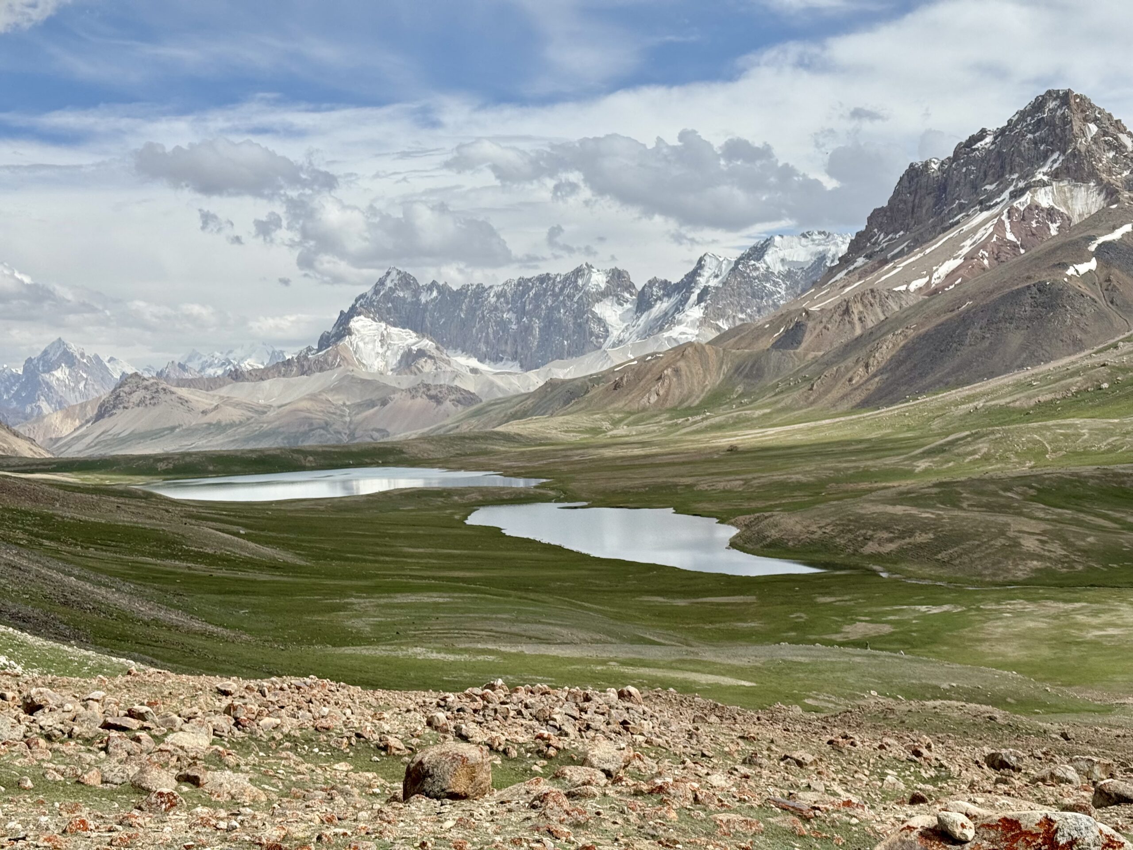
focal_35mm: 48
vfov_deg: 30.3
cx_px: 566
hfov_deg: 39.7
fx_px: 1571
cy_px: 425
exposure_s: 1/7092
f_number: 1.78
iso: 64
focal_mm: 6.76
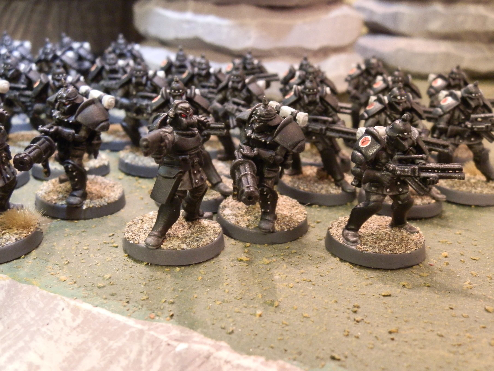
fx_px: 528
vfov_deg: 38.7
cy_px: 186
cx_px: 247
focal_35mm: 37
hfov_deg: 50.1
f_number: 3.3
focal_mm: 6.78
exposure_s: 1/8
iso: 320
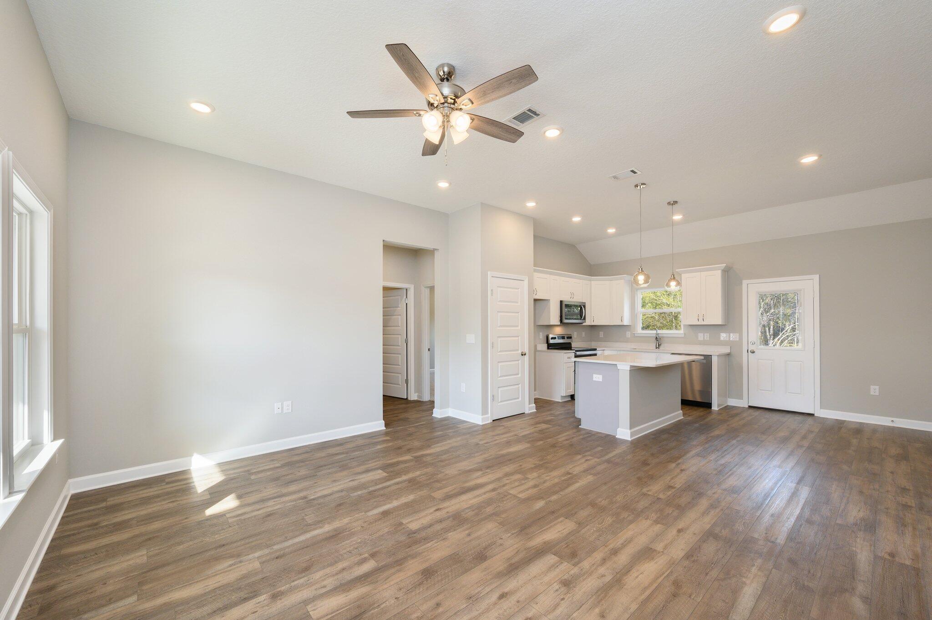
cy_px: 310
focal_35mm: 14
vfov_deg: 81.1
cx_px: 466
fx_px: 362
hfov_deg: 104.3
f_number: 9
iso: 320
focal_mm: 14
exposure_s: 1/30
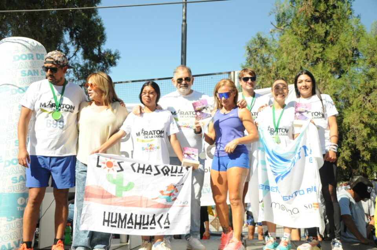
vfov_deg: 22.6
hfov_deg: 33.4
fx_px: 628
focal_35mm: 60
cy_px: 125
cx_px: 188
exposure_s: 1/4000
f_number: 5.6
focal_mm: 40
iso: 800
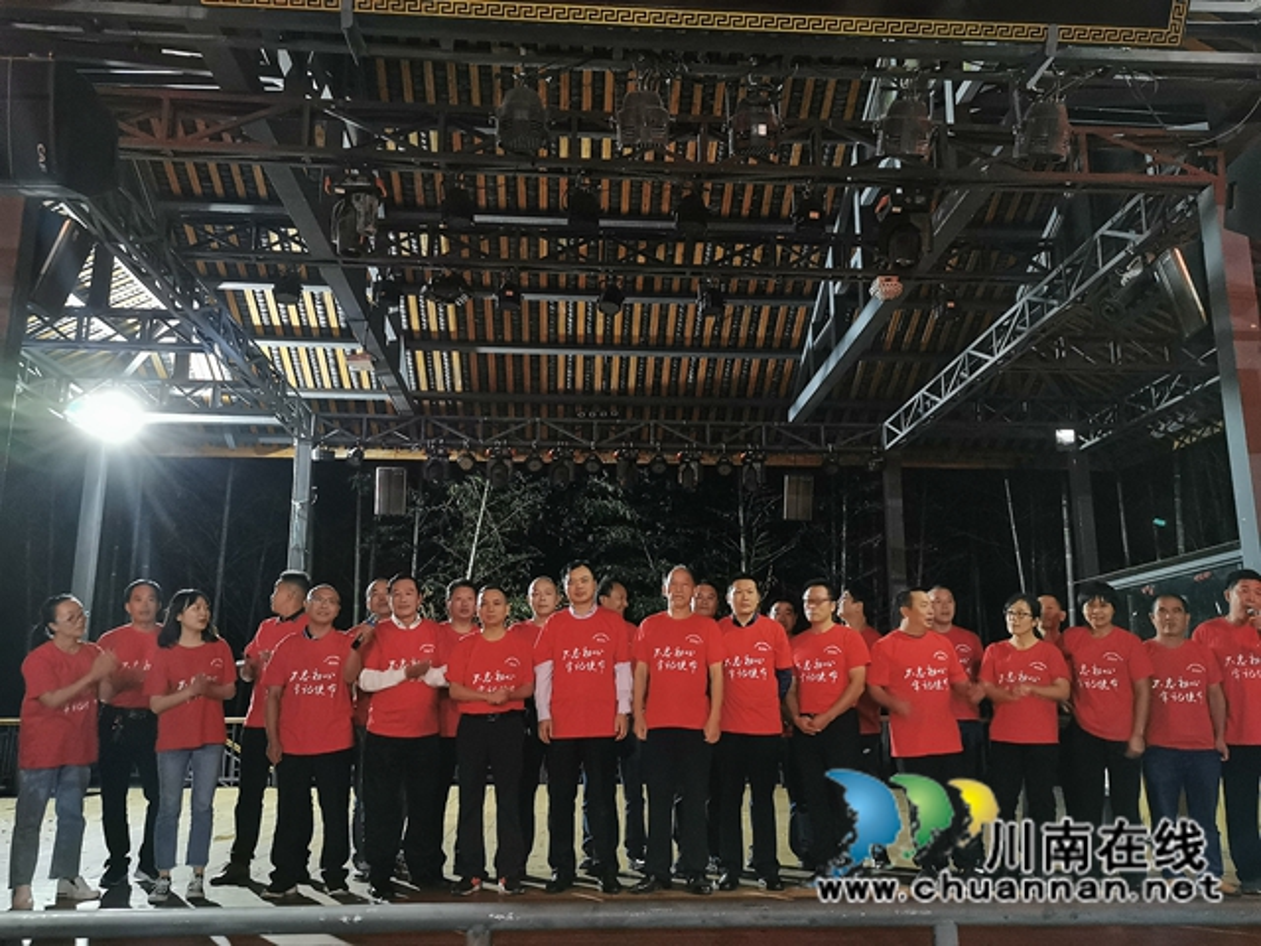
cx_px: 630
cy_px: 473
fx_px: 1056
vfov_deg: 48.2
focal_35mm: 29
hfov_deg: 61.7
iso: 1000
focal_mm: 5.58
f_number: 1.8
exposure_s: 1/20
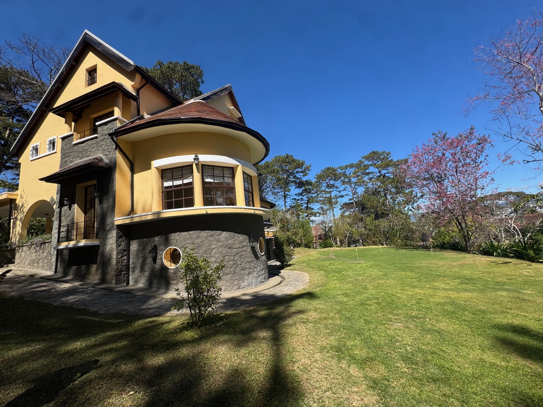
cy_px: 204
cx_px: 272
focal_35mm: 14
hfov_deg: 102.1
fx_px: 220
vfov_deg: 85.7
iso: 50
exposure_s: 1/1346
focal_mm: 2.22
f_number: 2.2
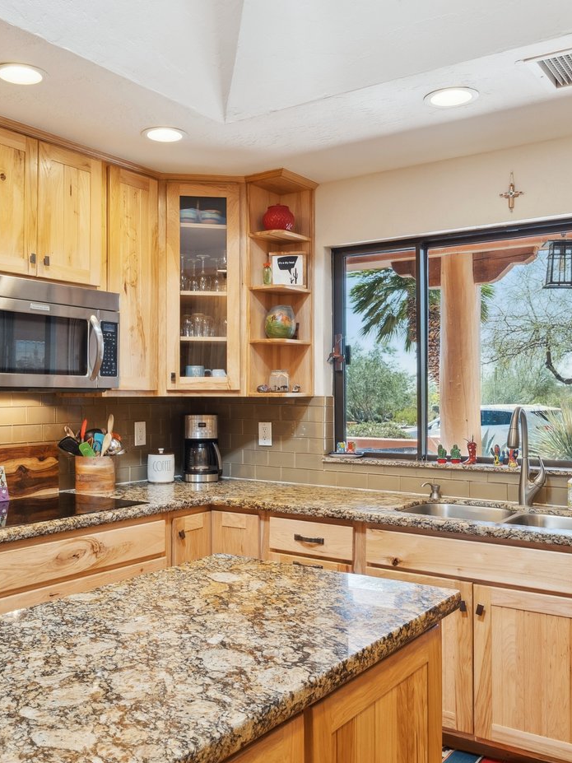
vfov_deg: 54.0
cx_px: 231
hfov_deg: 41.6
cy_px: 391
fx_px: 749
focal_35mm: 34
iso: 400
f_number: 8
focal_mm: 16
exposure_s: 1/15
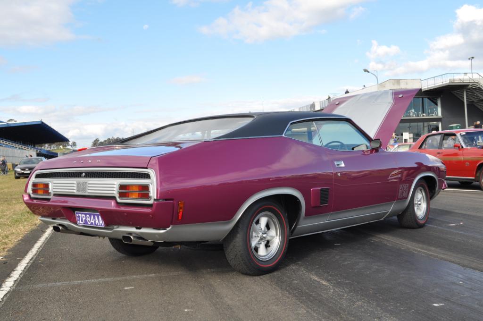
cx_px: 242
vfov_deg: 34.1
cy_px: 160
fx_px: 523
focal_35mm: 39
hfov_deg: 49.6
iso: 200
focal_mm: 26
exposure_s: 1/200
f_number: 9
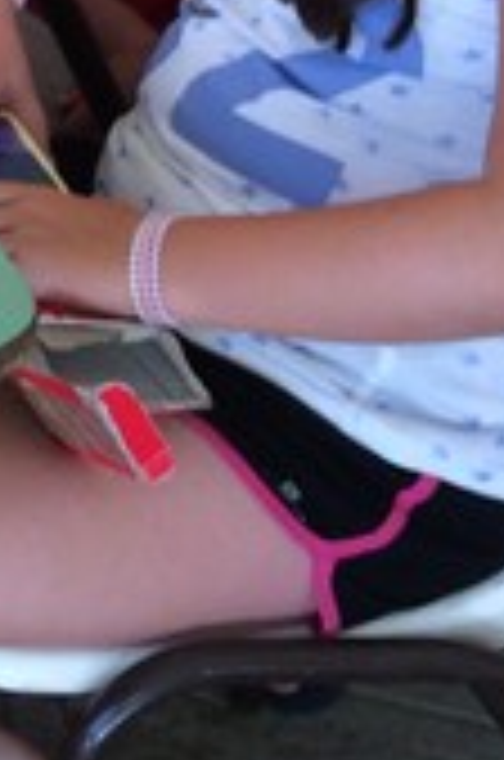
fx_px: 3015
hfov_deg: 8.6
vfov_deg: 13.6
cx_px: -760
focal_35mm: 143
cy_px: -360
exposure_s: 1/50
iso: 40
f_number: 2.2
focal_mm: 4.15
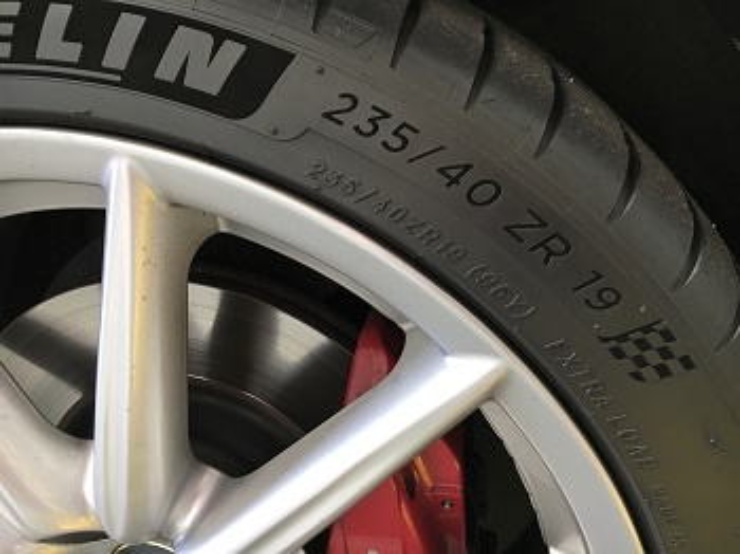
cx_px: 370
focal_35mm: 29
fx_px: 620
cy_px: 277
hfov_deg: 61.7
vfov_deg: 48.2
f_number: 2.2
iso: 125
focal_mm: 4.15
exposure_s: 1/33
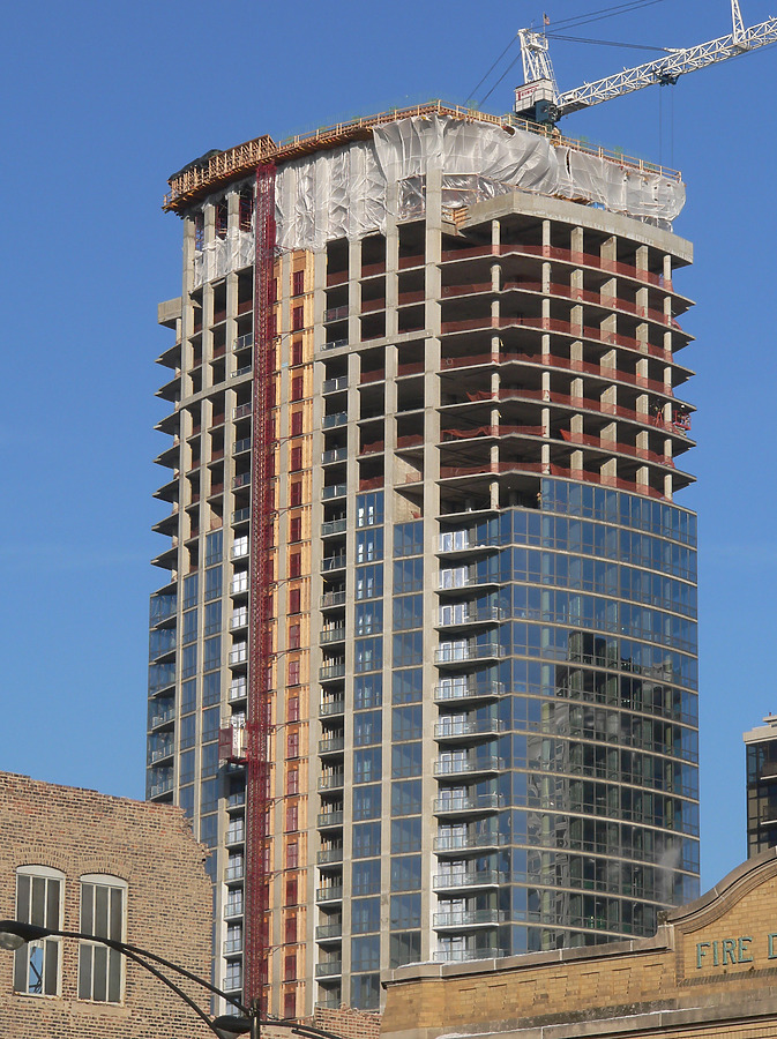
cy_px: 520
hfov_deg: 10.4
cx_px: 388
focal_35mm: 142
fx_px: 4258
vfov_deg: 13.9
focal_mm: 23.6
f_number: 5.6
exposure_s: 1/500
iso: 80
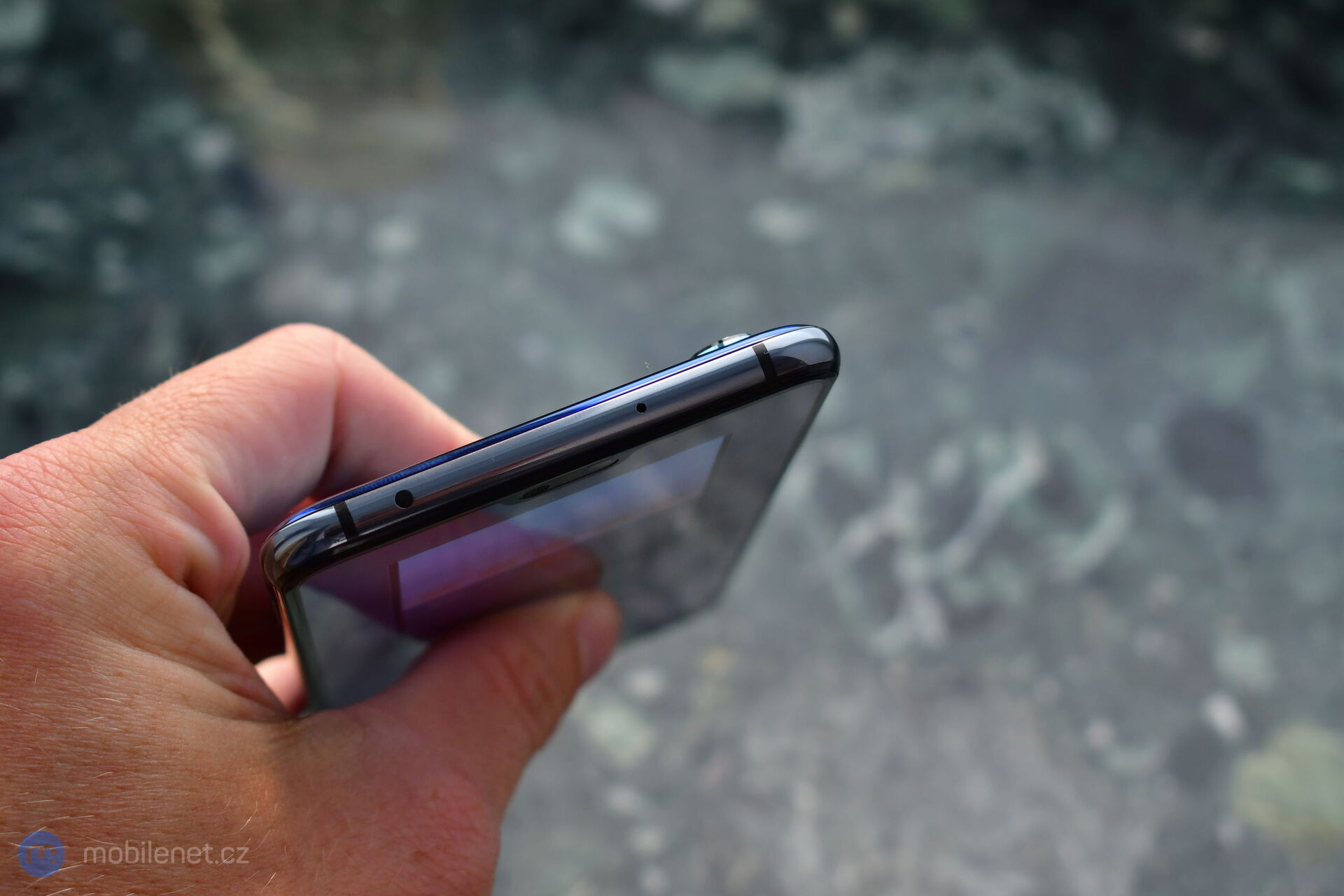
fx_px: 2688
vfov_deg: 18.9
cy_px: 448
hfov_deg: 28.1
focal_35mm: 72
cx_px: 672
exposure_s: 1/160
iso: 400
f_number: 6.3
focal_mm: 48
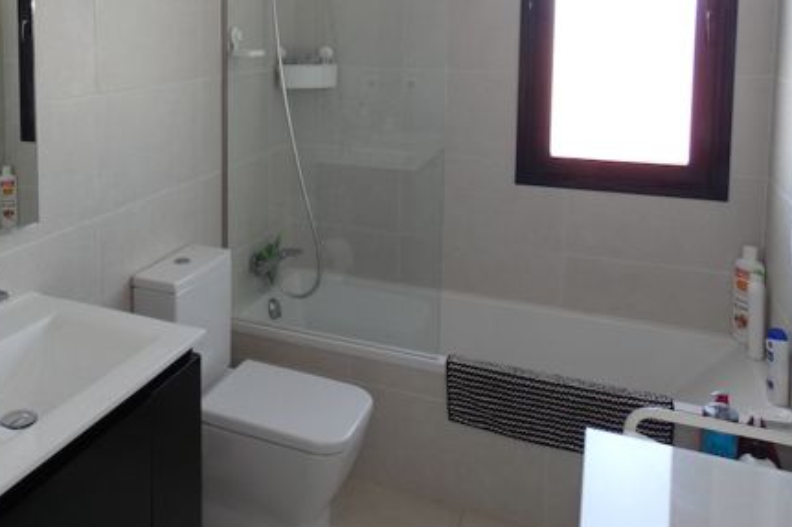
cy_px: 97
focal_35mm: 34
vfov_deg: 37.3
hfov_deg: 52.9
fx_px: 748
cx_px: 181
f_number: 2.8
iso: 80
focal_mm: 3.6
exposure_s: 1/40
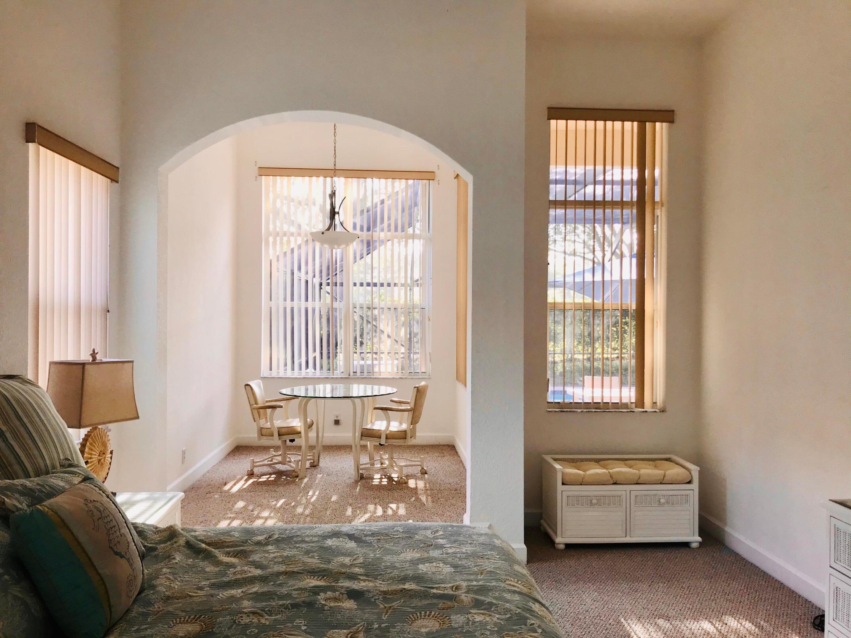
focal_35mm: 28
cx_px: 426
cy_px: 319
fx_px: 688
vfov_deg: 49.7
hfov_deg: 63.4
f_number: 1.8
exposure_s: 1/60
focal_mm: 3.99
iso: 32
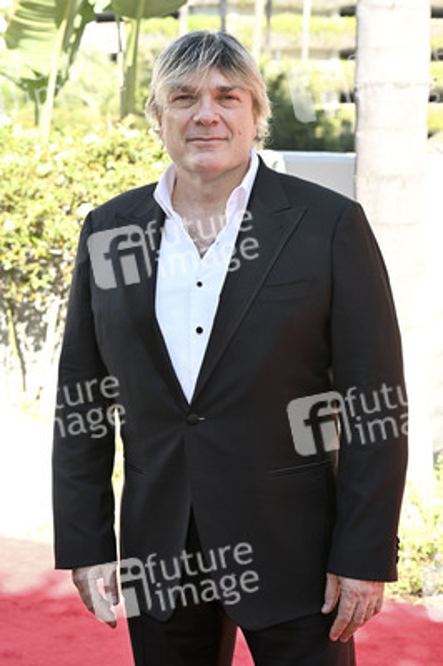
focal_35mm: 63
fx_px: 1165
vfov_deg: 31.9
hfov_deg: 21.5
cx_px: 222
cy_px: 333
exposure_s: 1/320
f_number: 5.6
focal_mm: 63
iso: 500
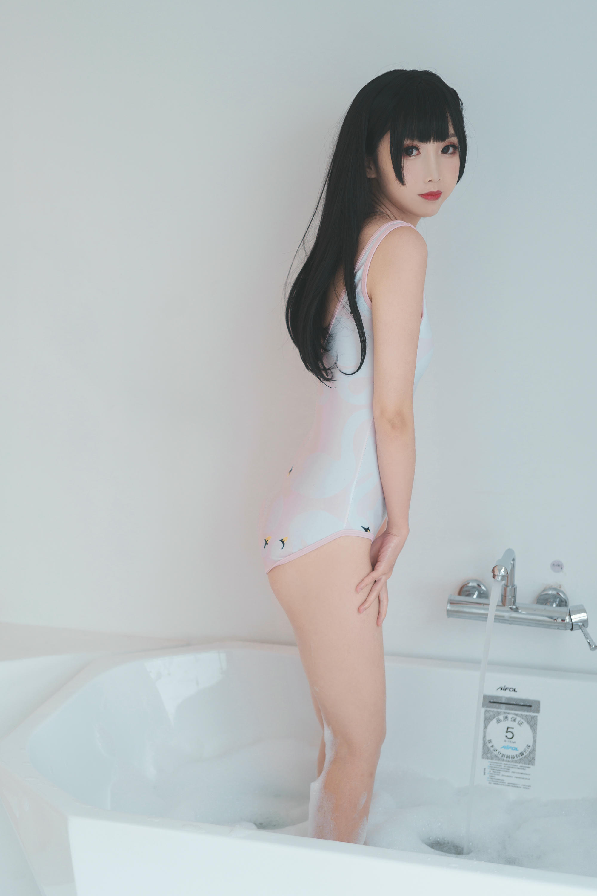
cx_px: 298
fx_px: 1244
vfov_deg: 39.6
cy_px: 448
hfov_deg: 27.0
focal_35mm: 50
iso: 400
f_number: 2.8
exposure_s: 1/100
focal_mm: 50
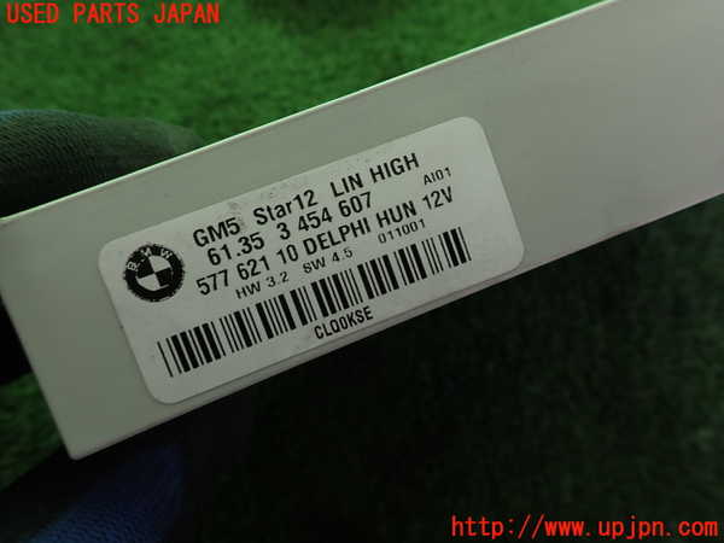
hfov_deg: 69.4
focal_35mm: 25
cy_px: 272
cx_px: 362
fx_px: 523
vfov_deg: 54.9
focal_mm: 4.5
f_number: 2.8
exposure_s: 1/125
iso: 100
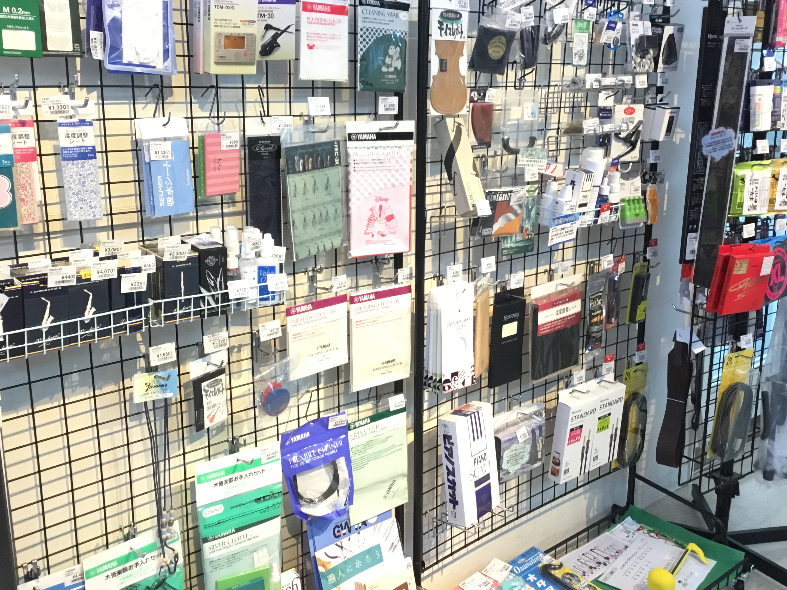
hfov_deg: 52.5
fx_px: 796
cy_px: 279
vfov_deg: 40.7
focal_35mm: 35
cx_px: 356
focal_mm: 3.3
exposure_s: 1/33
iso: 160
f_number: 2.4
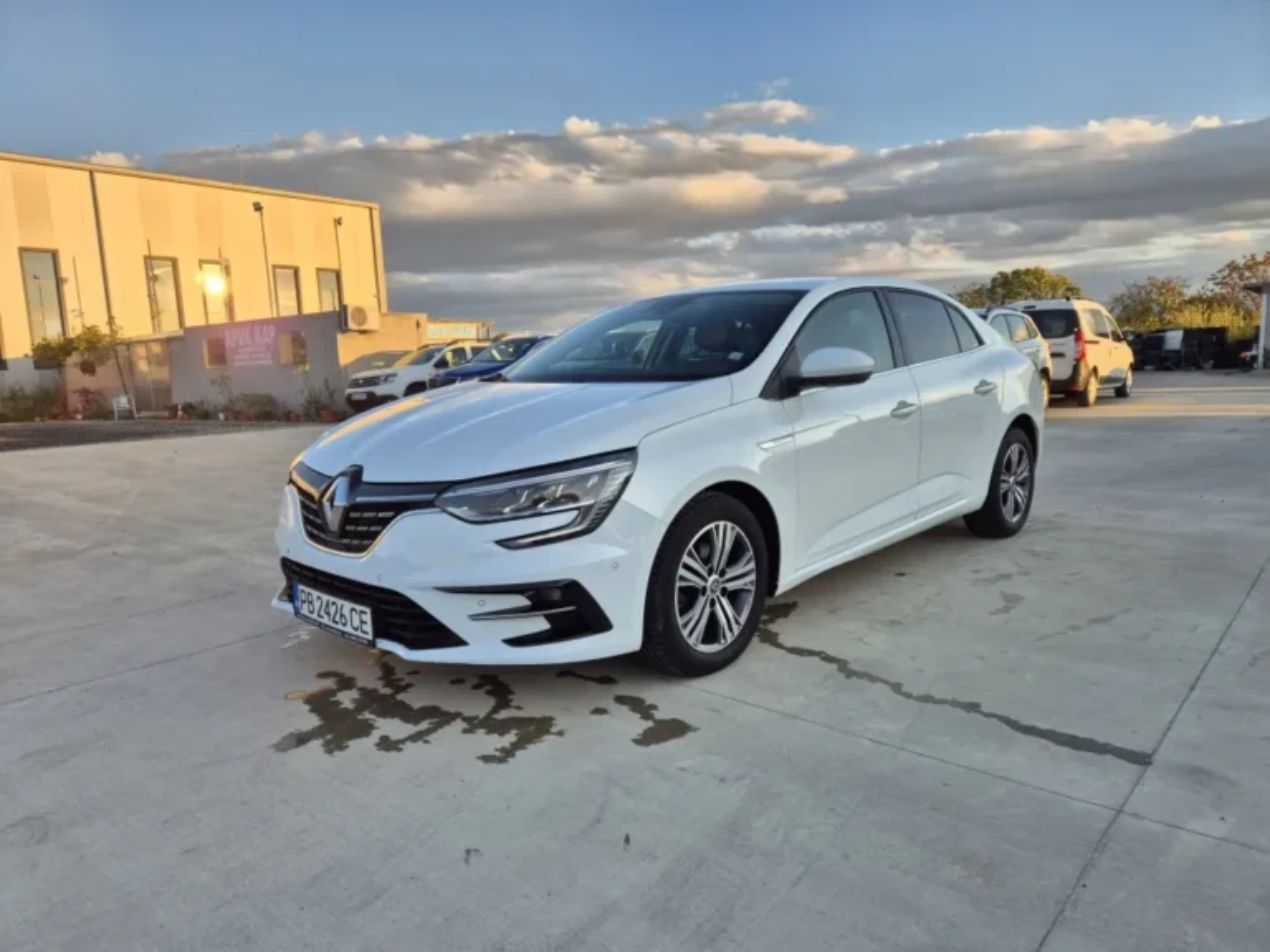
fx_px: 844
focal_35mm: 23
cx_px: 635
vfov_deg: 58.9
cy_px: 476
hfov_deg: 73.9
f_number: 1.8
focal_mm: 5.4
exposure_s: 1/1224
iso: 25
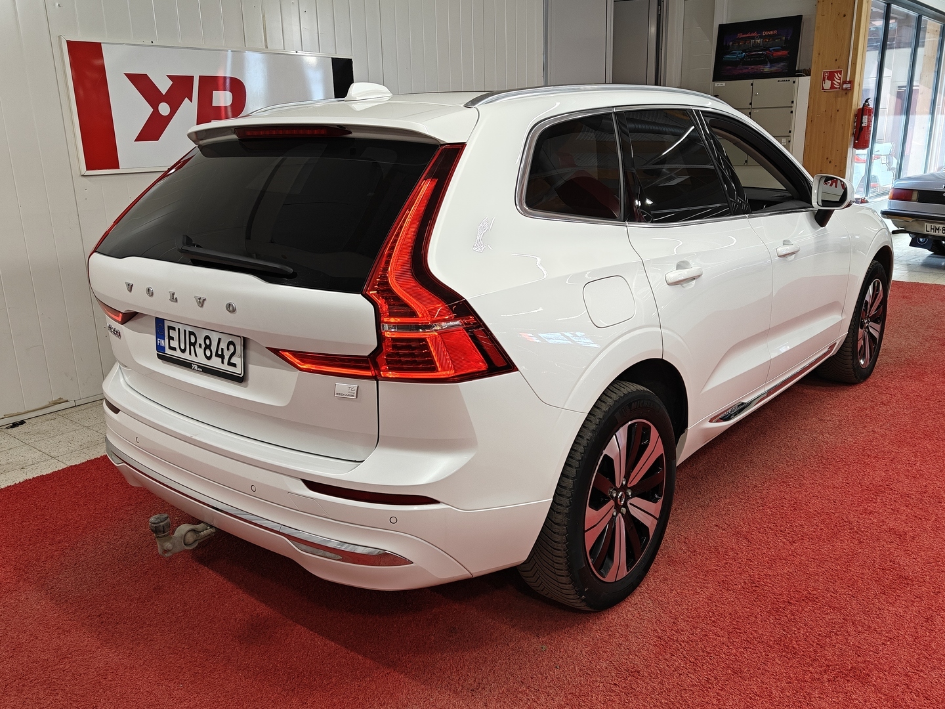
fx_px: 819
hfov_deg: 60.0
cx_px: 472
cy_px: 354
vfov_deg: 46.8
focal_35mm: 30
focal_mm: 5.59
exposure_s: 1/100
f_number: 1.8
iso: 64
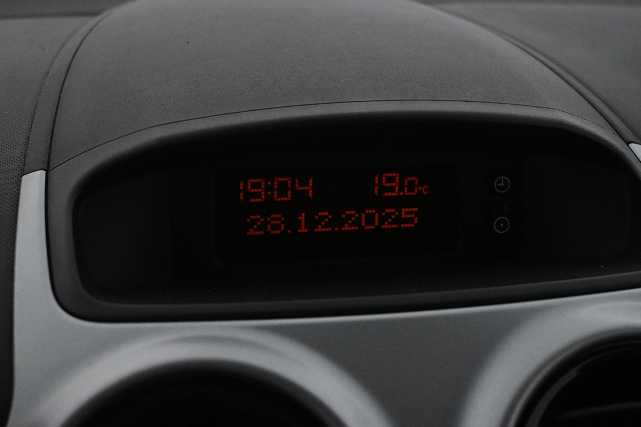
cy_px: 214
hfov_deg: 29.9
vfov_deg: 20.2
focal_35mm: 68
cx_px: 320
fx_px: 1202
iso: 3600
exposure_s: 1/125
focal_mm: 45
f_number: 6
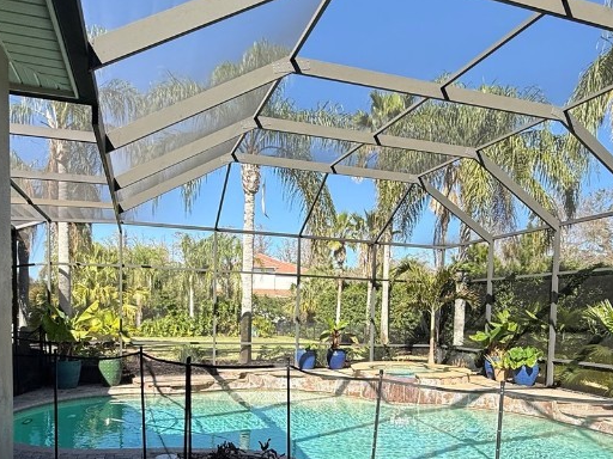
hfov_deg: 63.4
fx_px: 496
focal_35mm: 28
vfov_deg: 48.1
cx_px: 291
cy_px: 337
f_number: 2.2
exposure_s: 1/809
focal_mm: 2.22
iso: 50
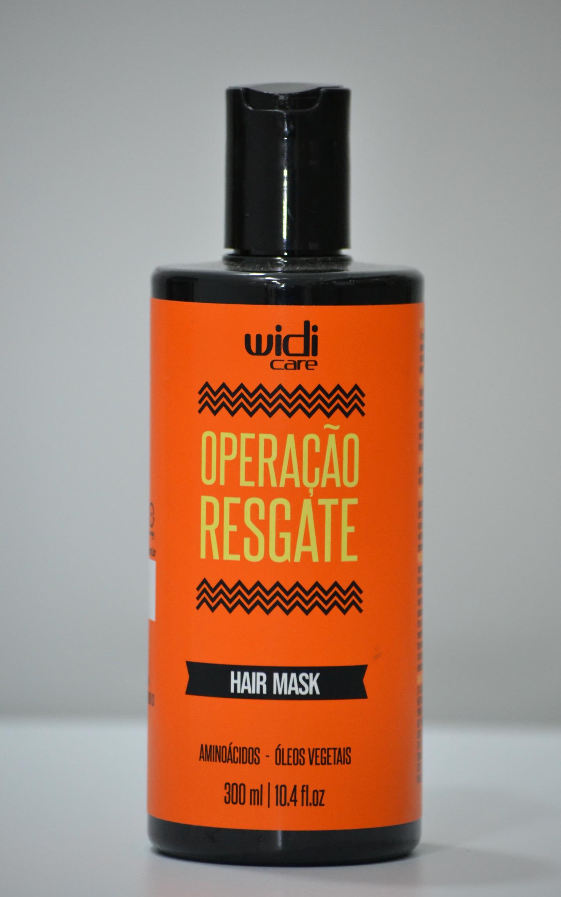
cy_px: 449
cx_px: 294
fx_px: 4685
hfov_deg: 6.9
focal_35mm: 192
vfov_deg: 10.9
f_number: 5
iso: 1600
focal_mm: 125
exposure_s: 1/125
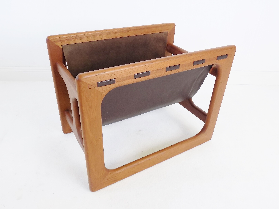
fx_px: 218
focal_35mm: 27
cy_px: 104
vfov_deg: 51.4
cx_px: 140
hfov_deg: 65.3
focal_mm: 4.8
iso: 160
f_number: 3.2
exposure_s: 1/30
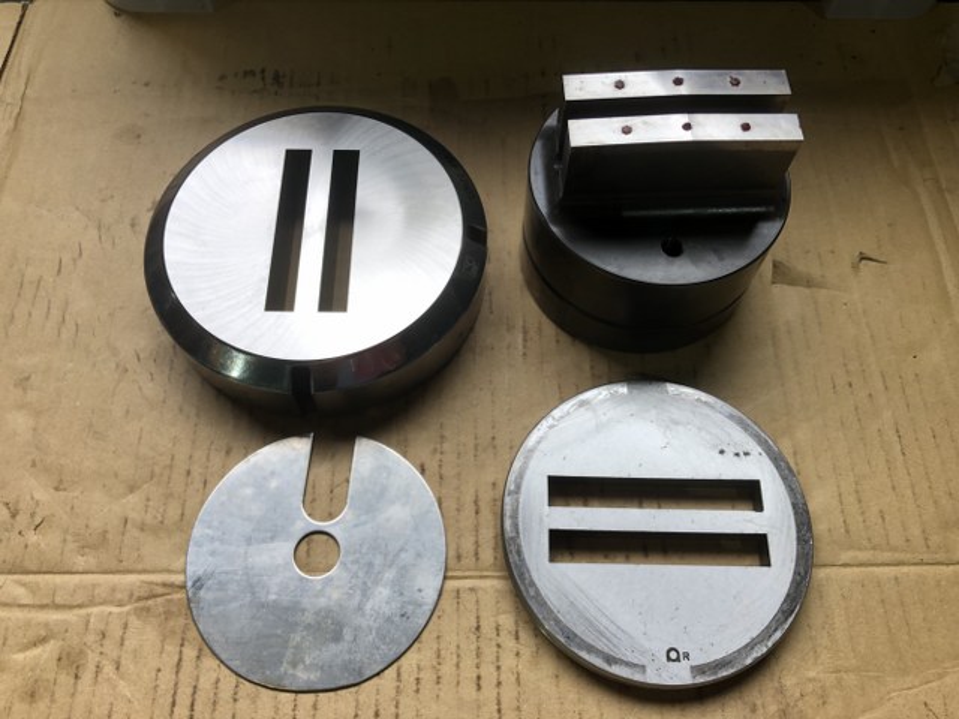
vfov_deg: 49.7
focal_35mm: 28
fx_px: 776
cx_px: 480
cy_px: 360
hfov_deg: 63.4
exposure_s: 1/120
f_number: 1.8
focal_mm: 3.99
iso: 125
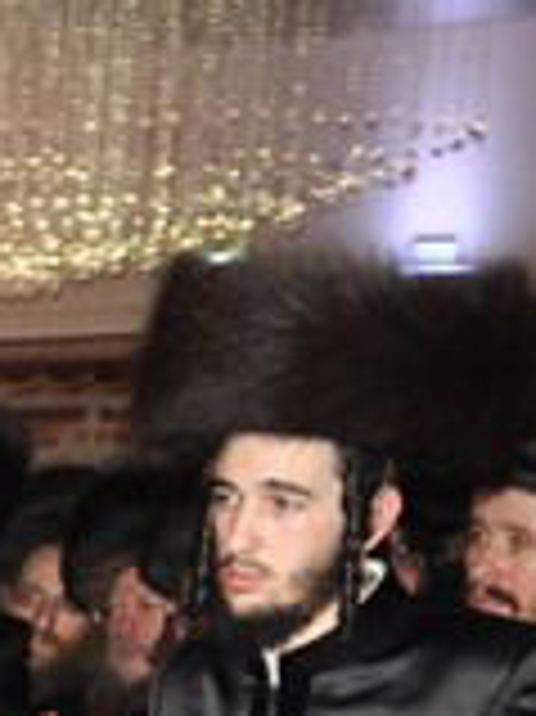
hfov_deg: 6.5
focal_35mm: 186
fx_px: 3845
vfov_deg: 9.9
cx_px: -1599
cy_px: 1450
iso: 640
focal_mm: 20
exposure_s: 1/60
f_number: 5.6
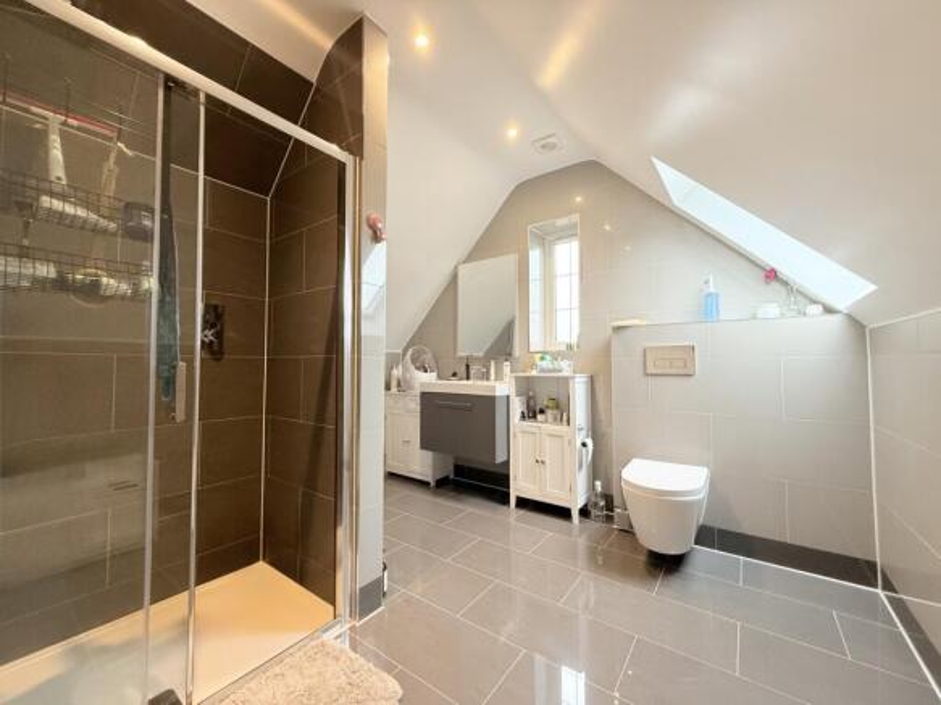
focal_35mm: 14
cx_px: 470
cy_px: 352
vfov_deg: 85.7
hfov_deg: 102.1
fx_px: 380
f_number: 2.2
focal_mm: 2.22
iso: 250
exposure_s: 1/100
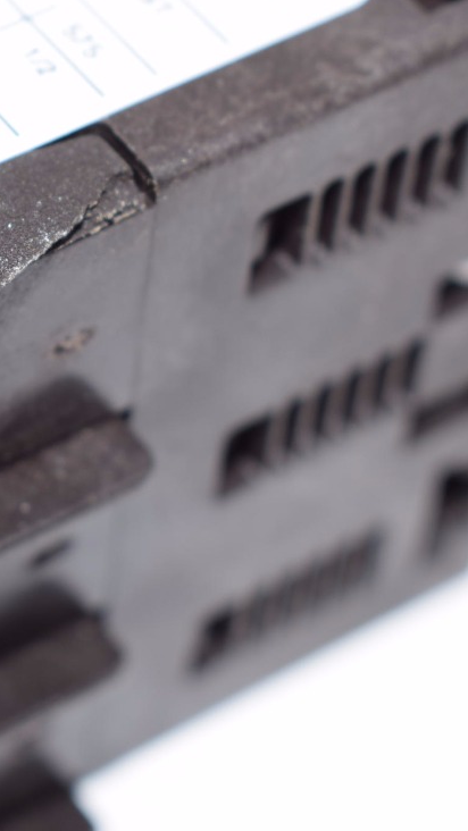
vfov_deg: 13.8
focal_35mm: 156
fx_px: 3443
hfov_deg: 7.7
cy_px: 336
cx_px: -85
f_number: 9
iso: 100
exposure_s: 1/50
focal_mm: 45
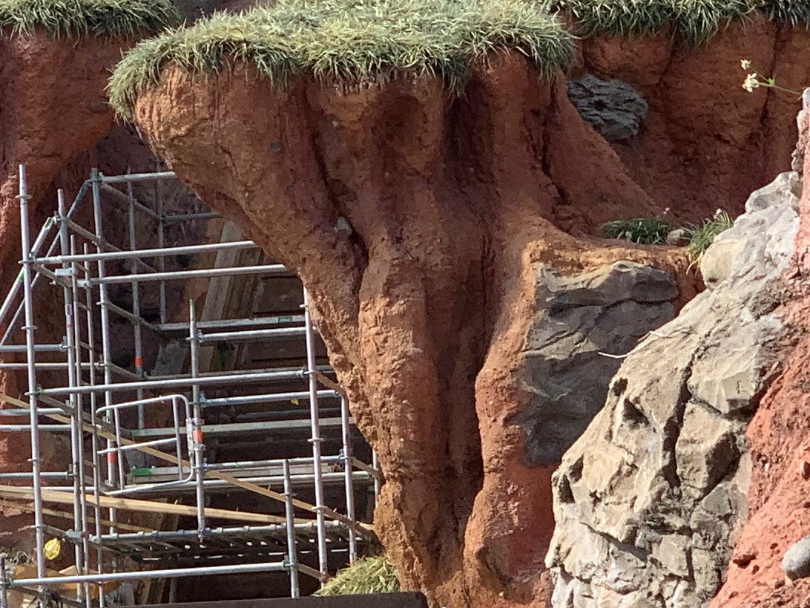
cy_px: 45
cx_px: -243
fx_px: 4493
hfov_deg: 10.1
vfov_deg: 7.7
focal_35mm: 192
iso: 16
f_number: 2.4
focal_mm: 6
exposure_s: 1/1229
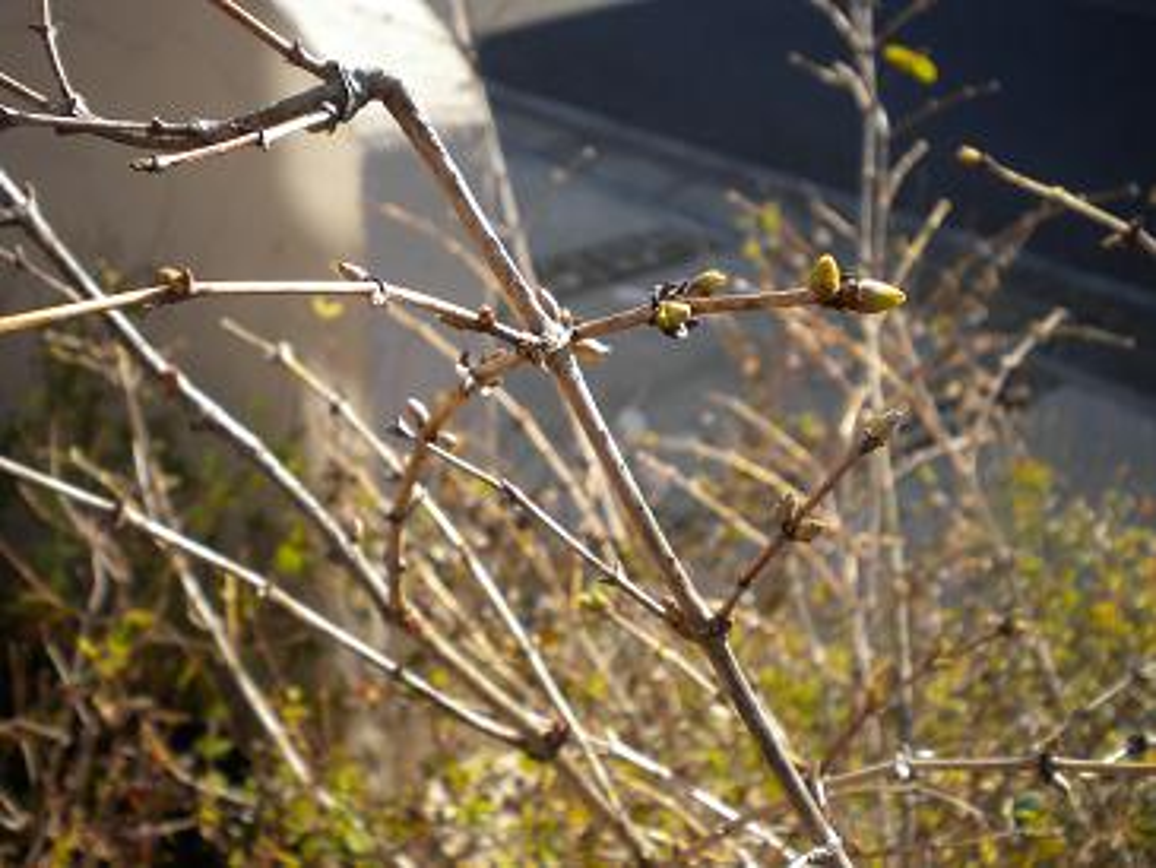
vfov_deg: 35.2
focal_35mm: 41
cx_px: 578
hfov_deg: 45.8
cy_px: 434
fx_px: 1370
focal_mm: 7.4
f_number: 4.9
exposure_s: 1/290
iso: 80
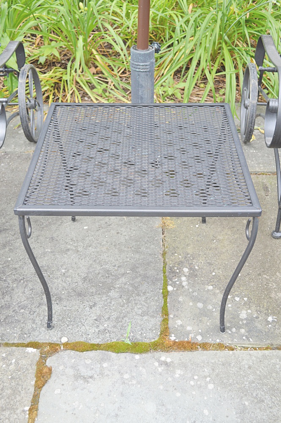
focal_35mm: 42
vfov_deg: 46.4
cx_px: 140
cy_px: 212
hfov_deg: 31.8
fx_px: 493
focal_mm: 28
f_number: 5
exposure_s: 1/100
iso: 400
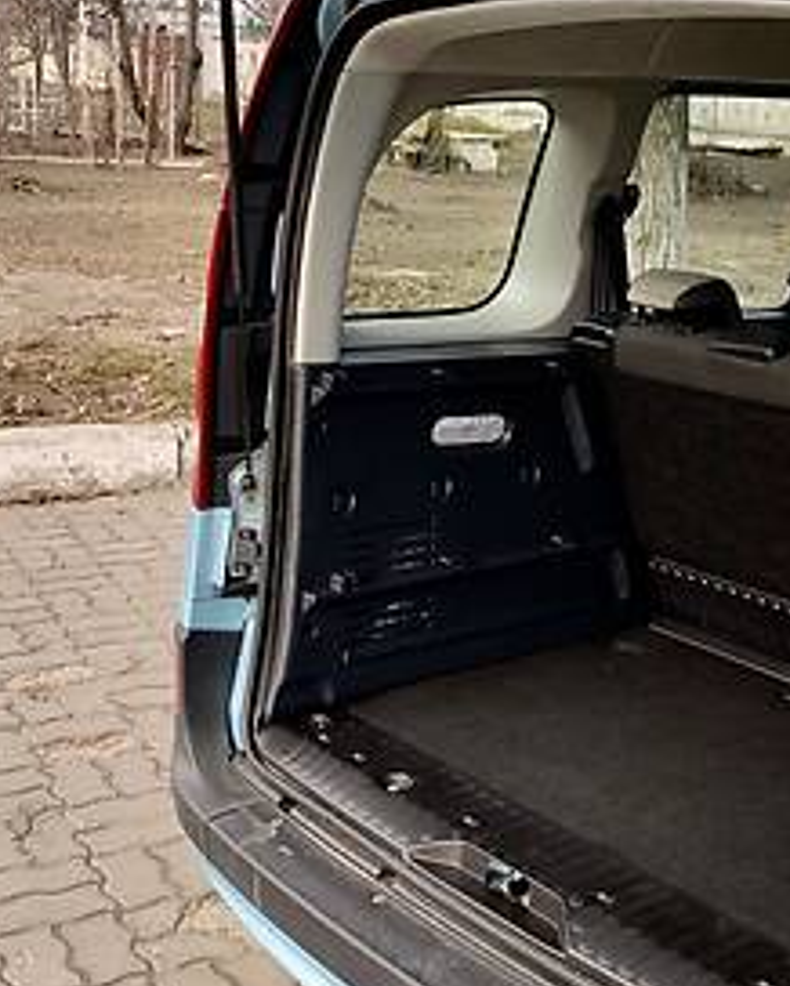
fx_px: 1635
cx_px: 420
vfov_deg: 33.5
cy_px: 410
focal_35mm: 56
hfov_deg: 27.2
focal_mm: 4.2
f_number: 1.8
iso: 25
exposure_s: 1/208
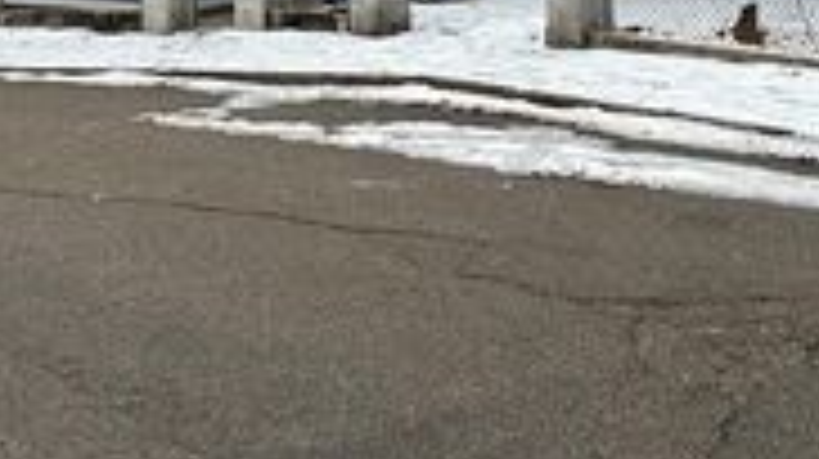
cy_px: -227
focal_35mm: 72
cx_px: 468
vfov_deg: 15.4
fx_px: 1562
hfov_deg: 29.3
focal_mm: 6.86
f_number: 1.78
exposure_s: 1/704
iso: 80
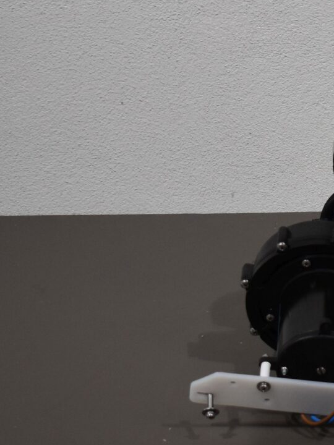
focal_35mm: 123
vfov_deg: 16.0
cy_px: 195
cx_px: 396
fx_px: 1582
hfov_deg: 11.8
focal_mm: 24
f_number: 3.8
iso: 450
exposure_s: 1/250
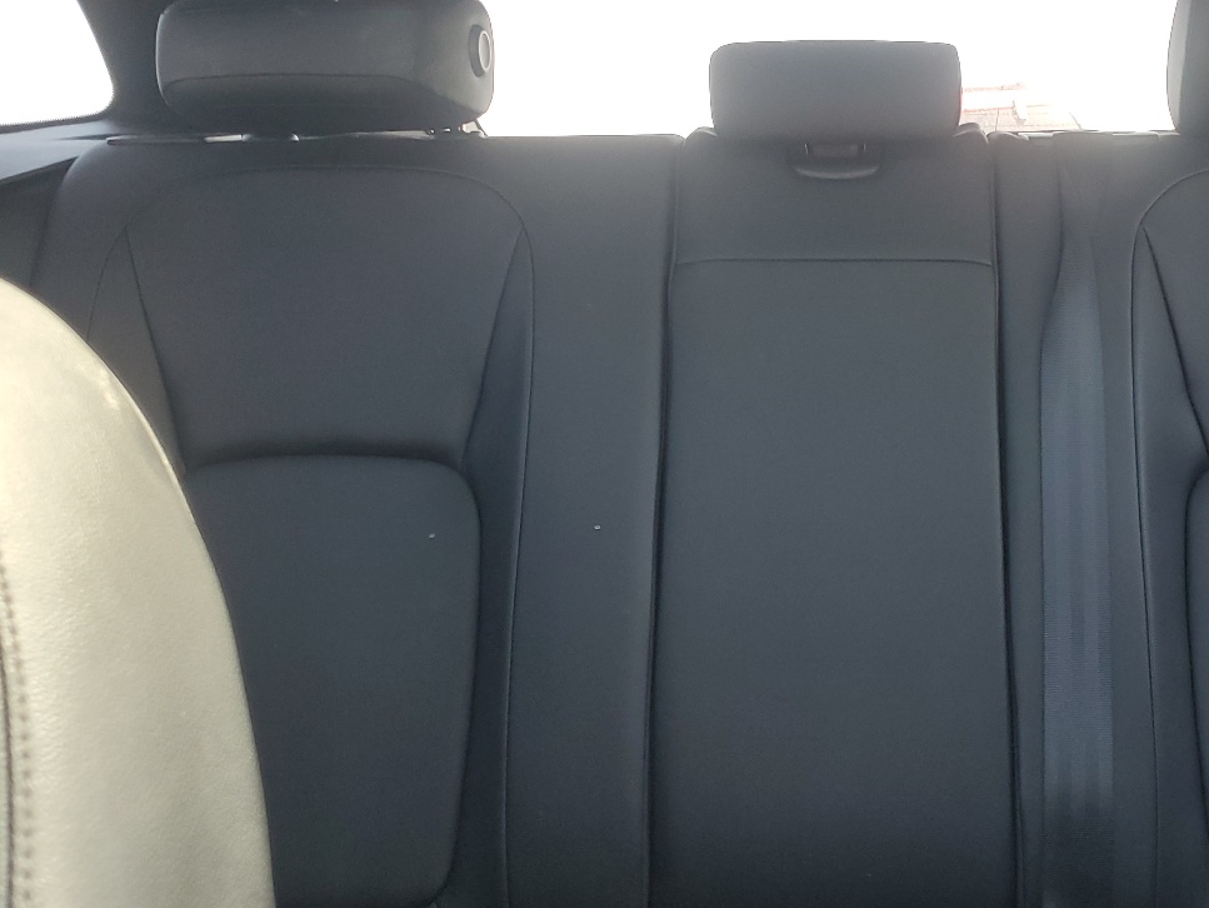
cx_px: 858
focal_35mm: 43
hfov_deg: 42.9
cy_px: 363
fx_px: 1502
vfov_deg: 33.5
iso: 61
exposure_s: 1/60.2
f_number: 1.5
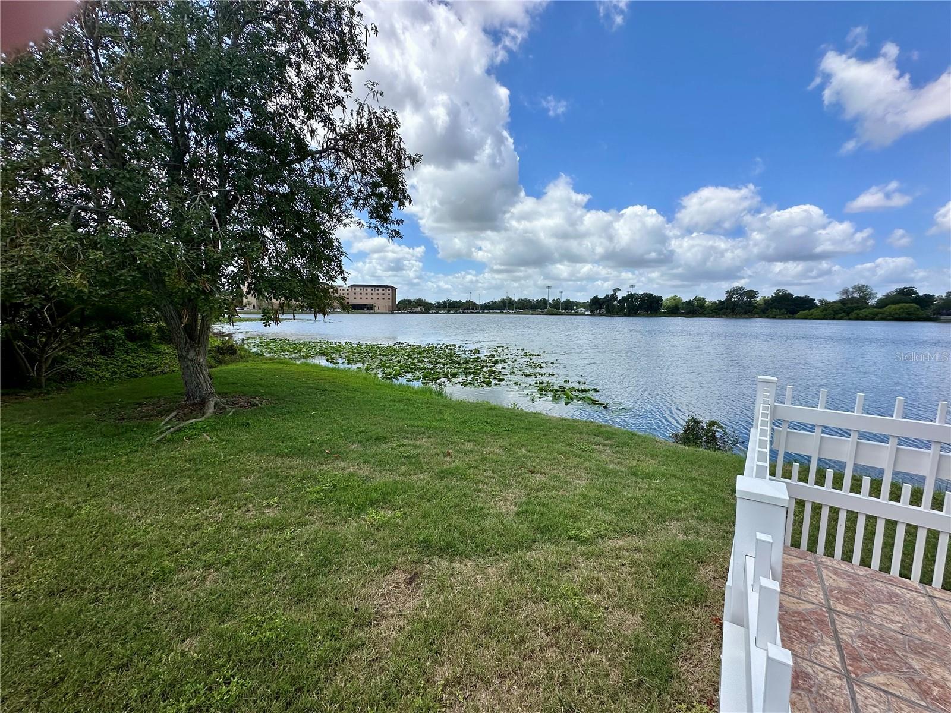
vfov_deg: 85.7
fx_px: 385
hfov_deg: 102.1
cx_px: 476
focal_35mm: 14
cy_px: 356
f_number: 2.2
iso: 50
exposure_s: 1/2212
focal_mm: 2.22
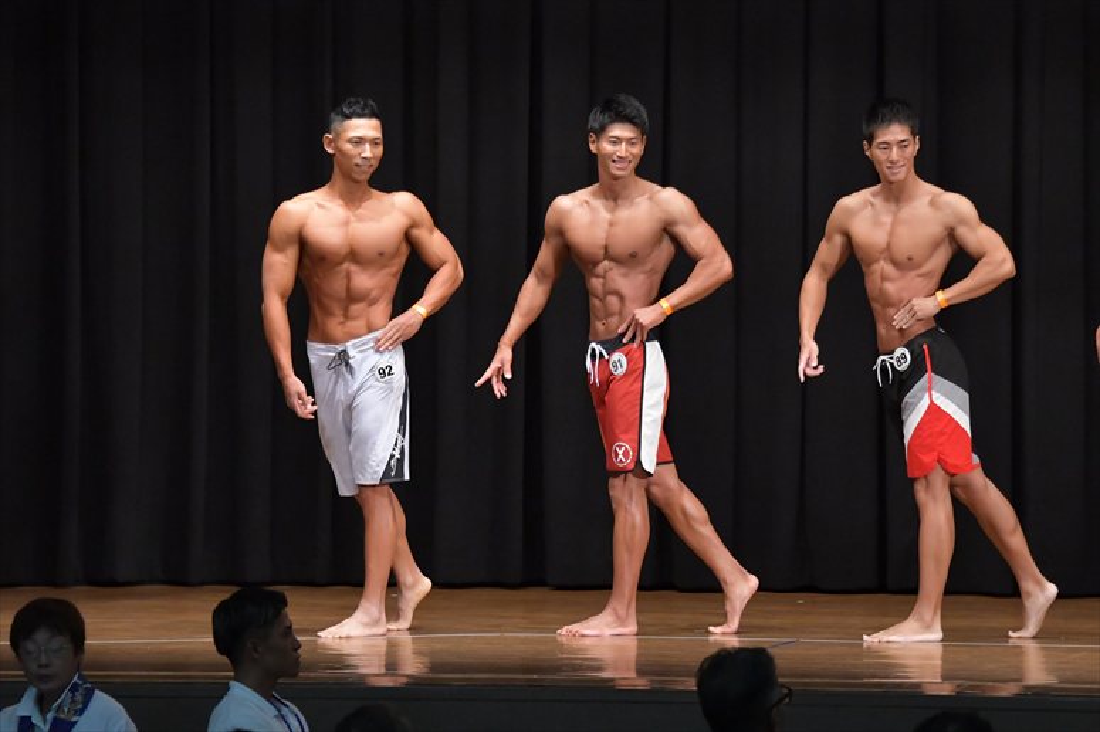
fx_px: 6169
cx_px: 550
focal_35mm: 202
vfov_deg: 6.8
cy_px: 366
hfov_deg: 10.2
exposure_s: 1/400
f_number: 5.6
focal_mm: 135
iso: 6400
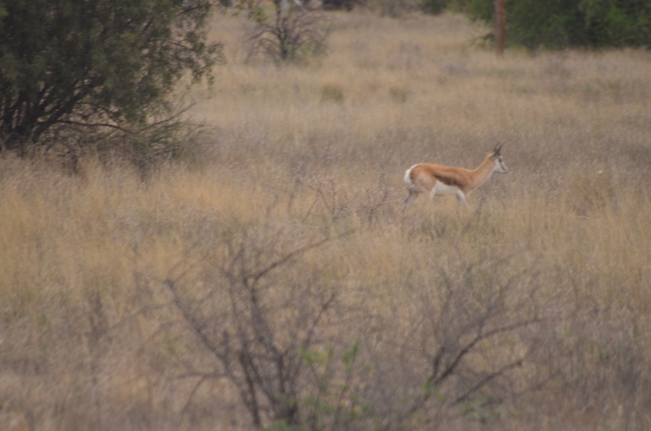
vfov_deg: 3.4
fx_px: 7308
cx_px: 326
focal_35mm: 405
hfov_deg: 5.1
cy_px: 216
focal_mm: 270
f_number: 5.6
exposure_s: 1/500
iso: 800
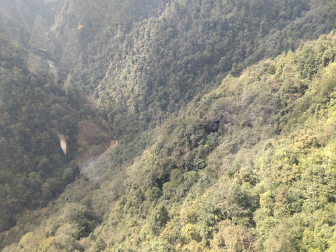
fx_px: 281
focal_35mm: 29
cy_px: 126
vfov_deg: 48.2
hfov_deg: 61.7
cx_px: 168
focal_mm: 4.22
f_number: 1.8
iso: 50
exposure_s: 1/117
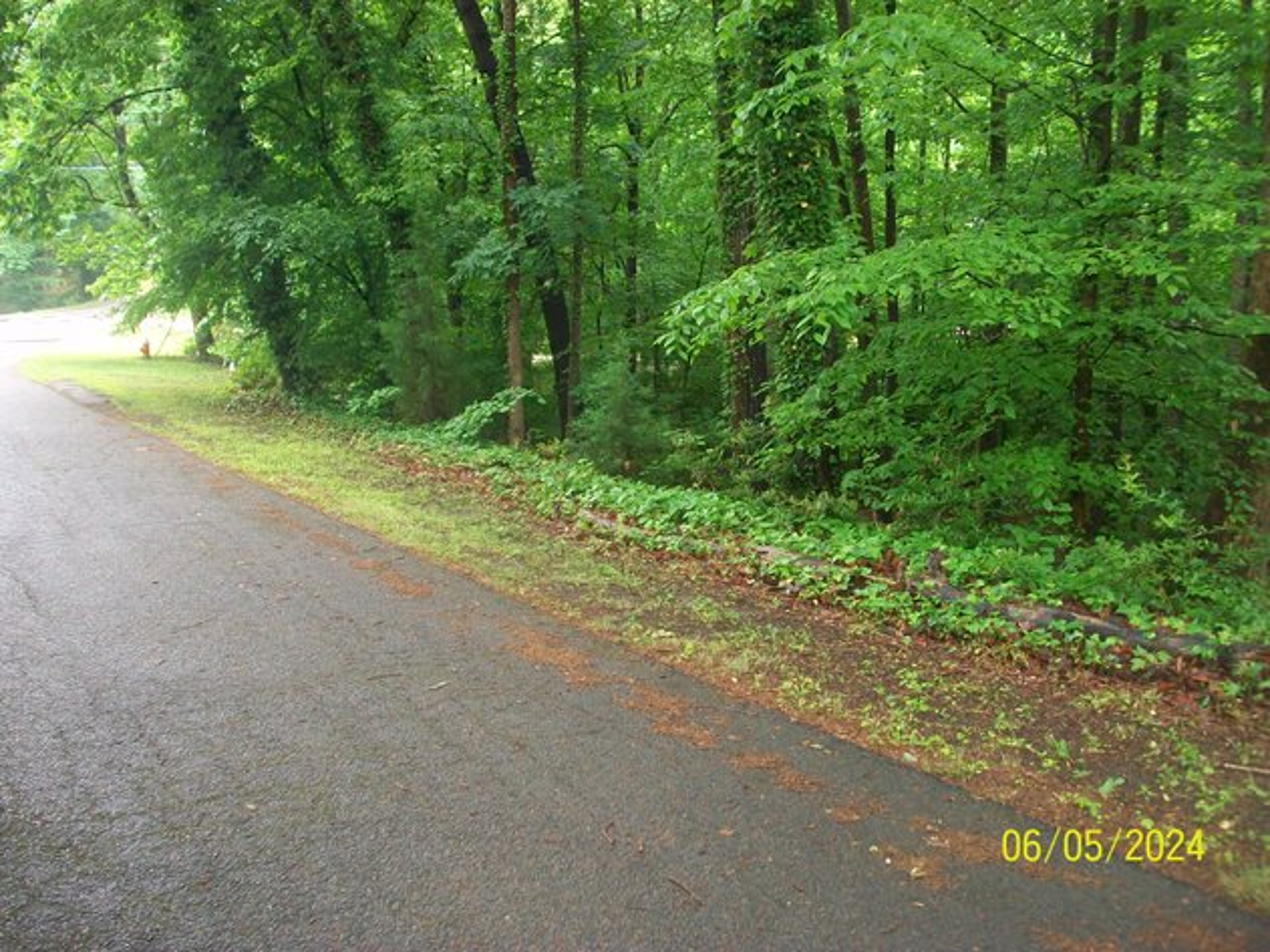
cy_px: 476
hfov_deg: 54.0
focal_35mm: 34
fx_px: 1247
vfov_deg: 41.8
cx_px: 635
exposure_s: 1/60
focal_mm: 5.7
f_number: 2.8
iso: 160
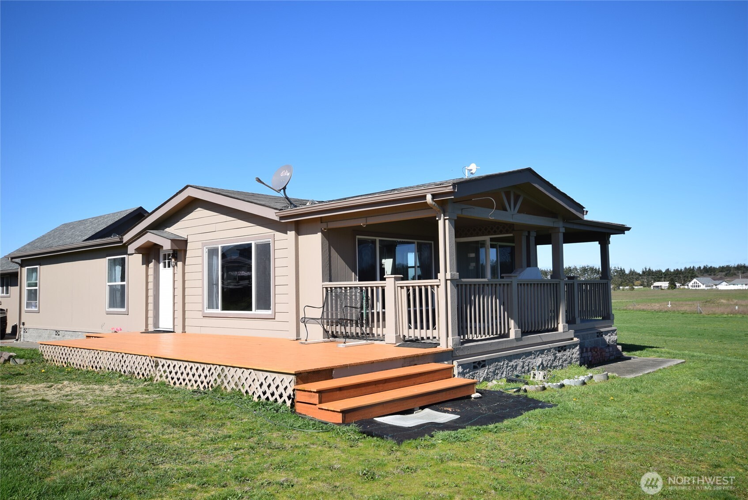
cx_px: 374
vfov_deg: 43.7
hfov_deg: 61.9
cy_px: 250
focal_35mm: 30
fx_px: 624
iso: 200
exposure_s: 1/320
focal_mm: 20
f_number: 9
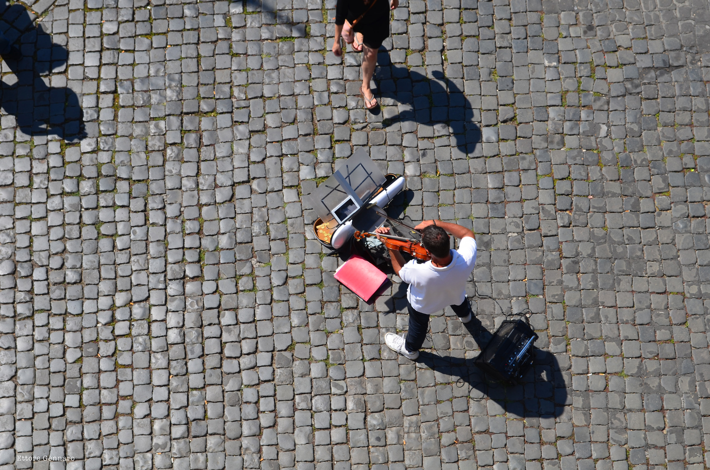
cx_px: 355
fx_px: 1535
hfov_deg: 26.0
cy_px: 235
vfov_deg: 17.4
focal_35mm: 78
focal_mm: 52
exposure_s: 1/160
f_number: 11
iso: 100
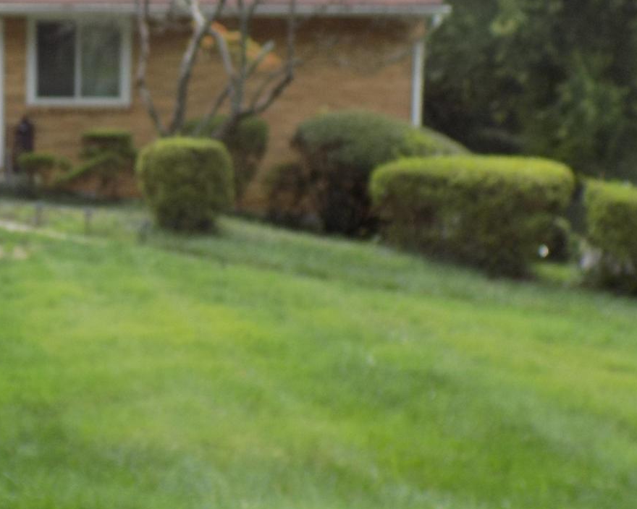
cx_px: -44
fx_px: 1584
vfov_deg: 18.3
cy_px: 206
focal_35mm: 84
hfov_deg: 21.7
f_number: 3.5
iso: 80
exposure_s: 1/250
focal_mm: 6.6
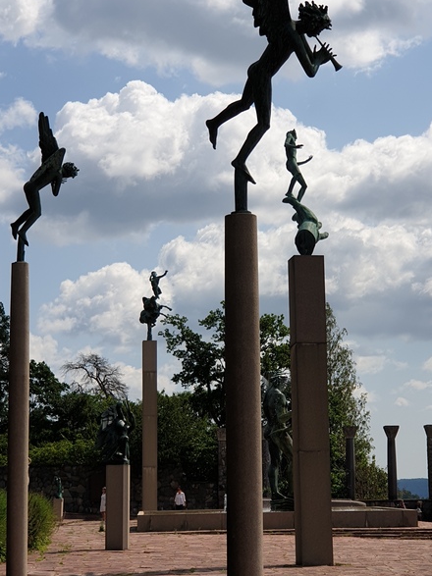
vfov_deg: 28.6
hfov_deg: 21.6
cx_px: 267
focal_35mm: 68
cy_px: 295
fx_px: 1132
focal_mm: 6
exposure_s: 1/1658
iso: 100
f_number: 2.4
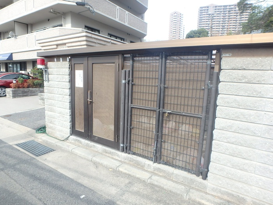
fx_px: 166
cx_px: 136
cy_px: 102
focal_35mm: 21
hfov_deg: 79.0
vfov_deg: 63.4
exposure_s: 1/320
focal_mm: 3.7
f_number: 3.5
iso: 125
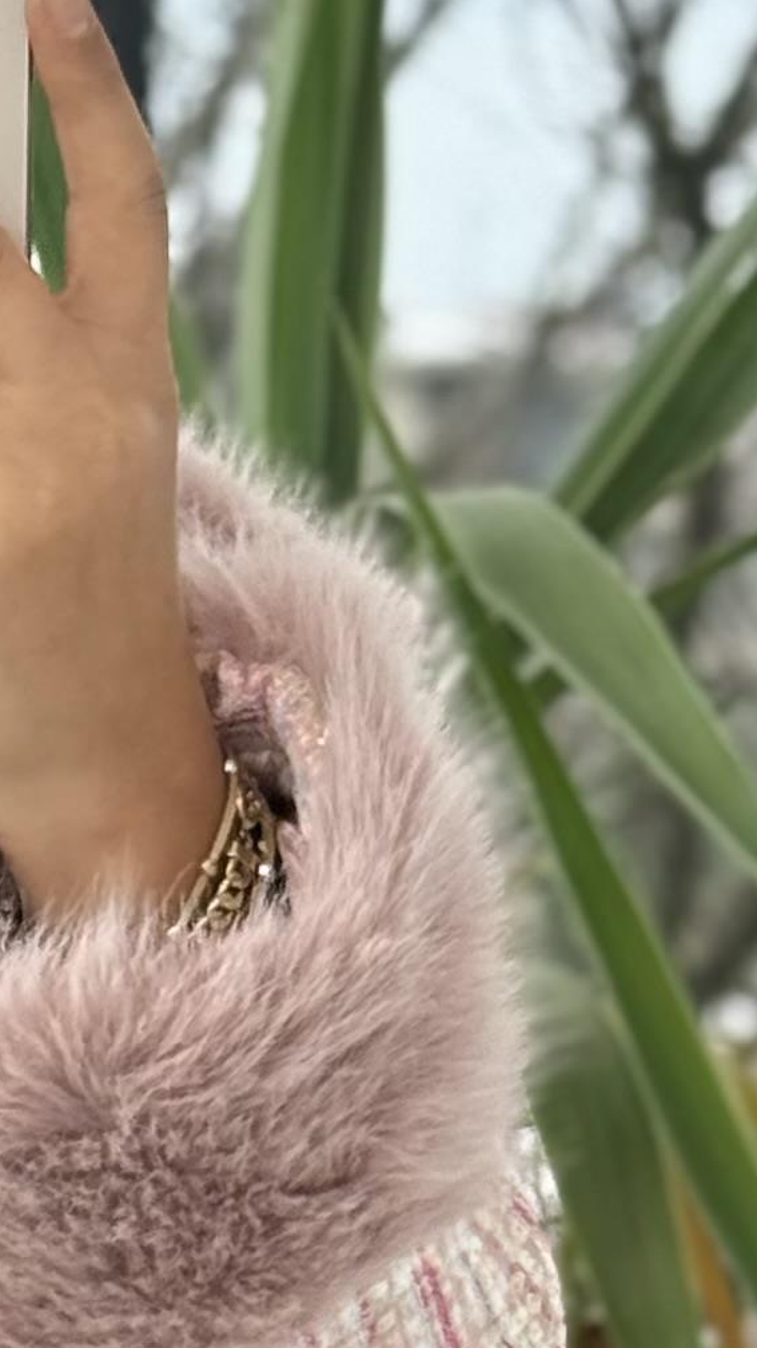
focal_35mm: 209
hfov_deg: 5.7
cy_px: 1685
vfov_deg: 10.1
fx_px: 7464
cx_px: -553
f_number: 1.78
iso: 100
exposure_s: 1/179
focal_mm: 6.76
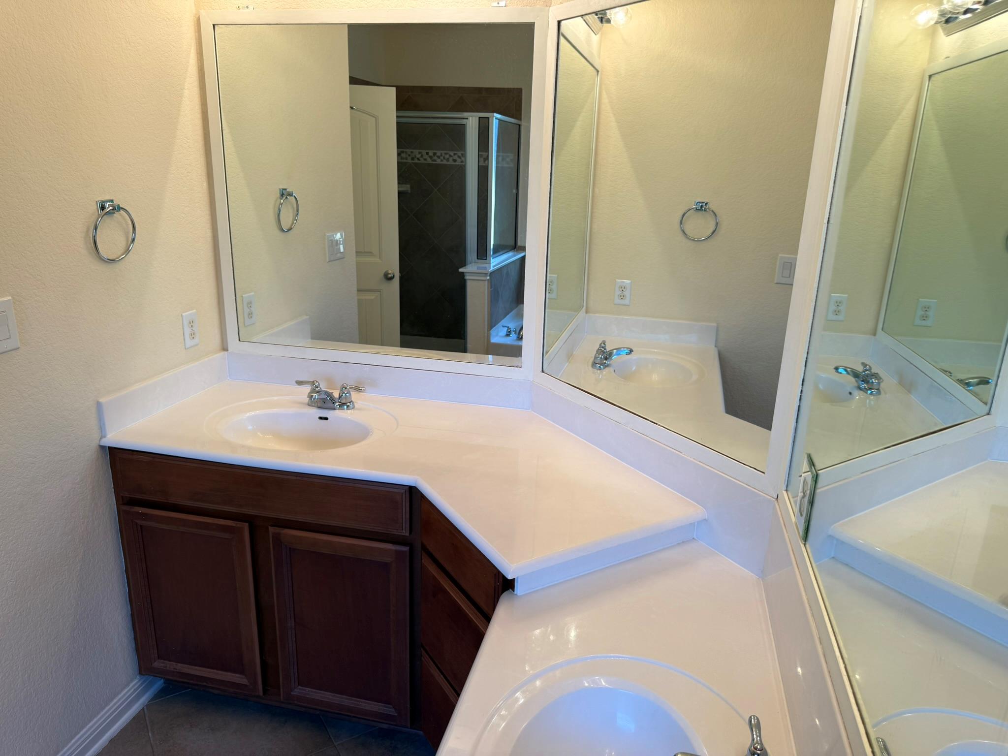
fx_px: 699
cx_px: 504
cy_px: 378
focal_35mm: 24
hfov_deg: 71.6
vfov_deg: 56.8
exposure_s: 1/127
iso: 50
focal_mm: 6.76
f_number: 1.78
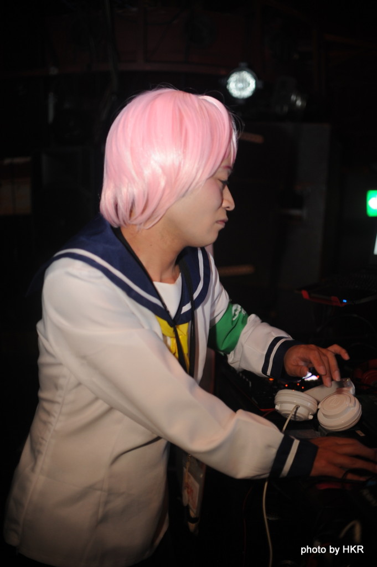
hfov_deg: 37.8
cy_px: 284
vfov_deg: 54.5
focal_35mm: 35
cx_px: 188
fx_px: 551
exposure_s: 1/80
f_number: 1.8
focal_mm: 35
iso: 800
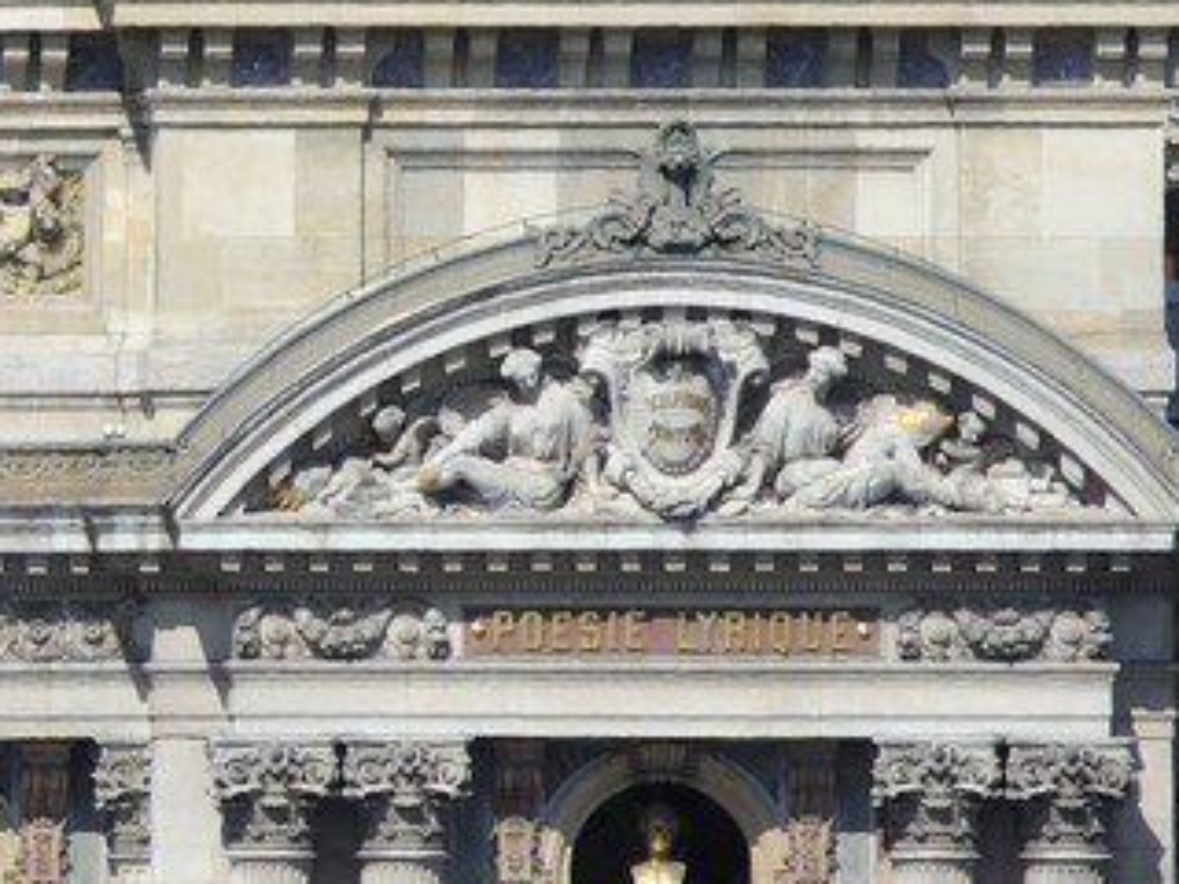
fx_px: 30313
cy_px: -818
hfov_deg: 2.2
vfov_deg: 1.7
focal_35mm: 890
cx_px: -1713
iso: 200
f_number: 18
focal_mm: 185
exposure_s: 1/125
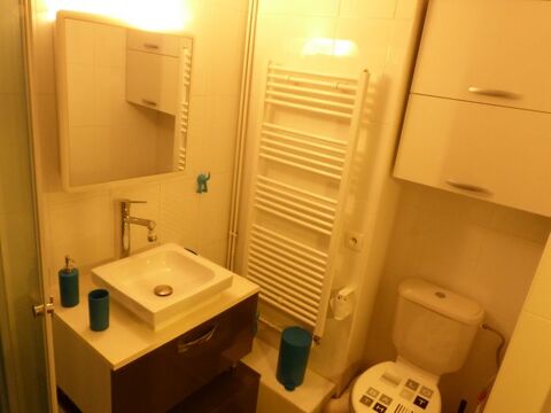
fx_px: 398
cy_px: 206
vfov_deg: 54.9
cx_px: 276
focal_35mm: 25
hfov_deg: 69.4
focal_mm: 4.5
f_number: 8
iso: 400
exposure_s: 1/3.2
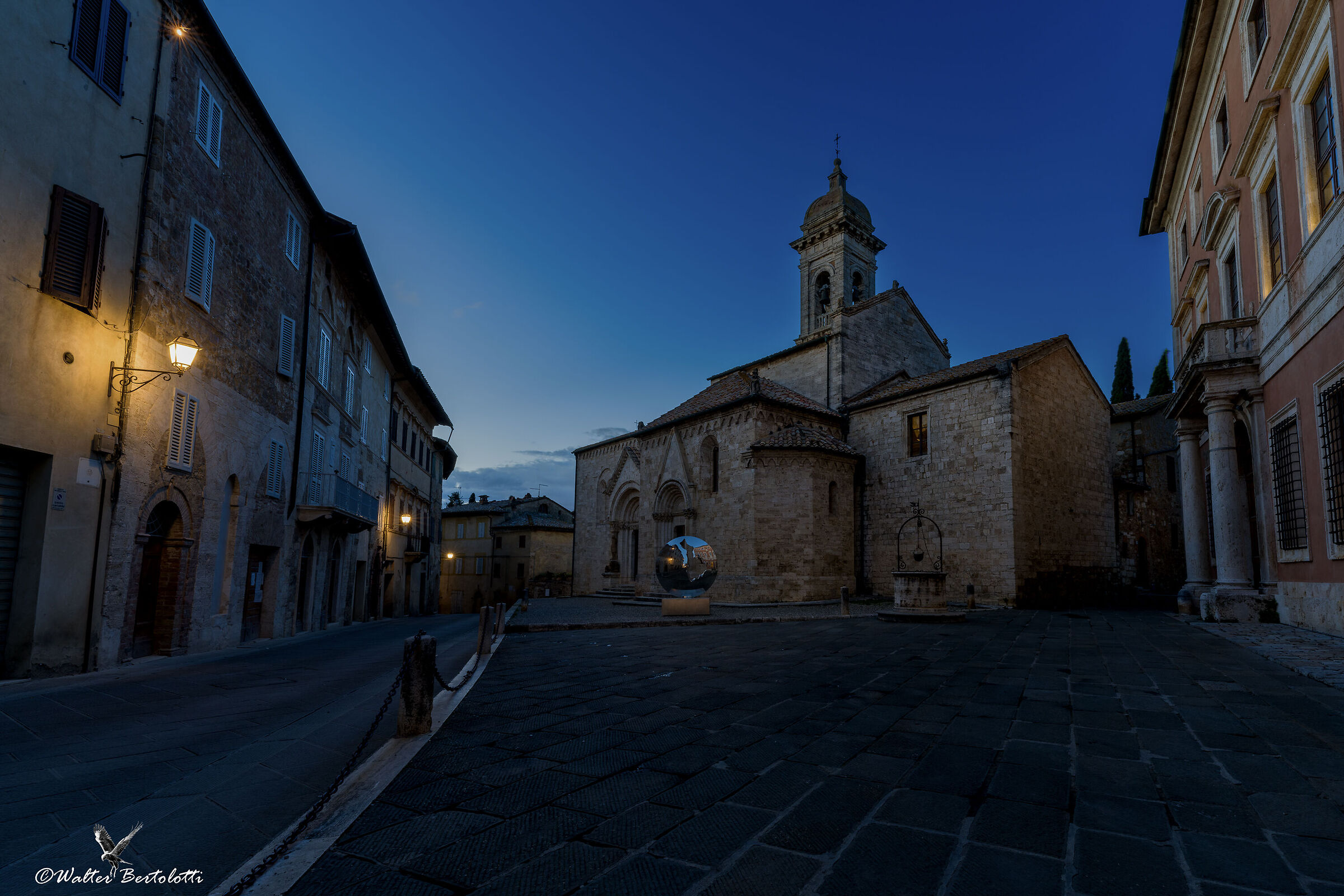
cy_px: 448
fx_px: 523
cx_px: 672
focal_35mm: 14
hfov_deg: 104.3
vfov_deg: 81.2
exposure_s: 1.6
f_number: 11
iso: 100
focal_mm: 14
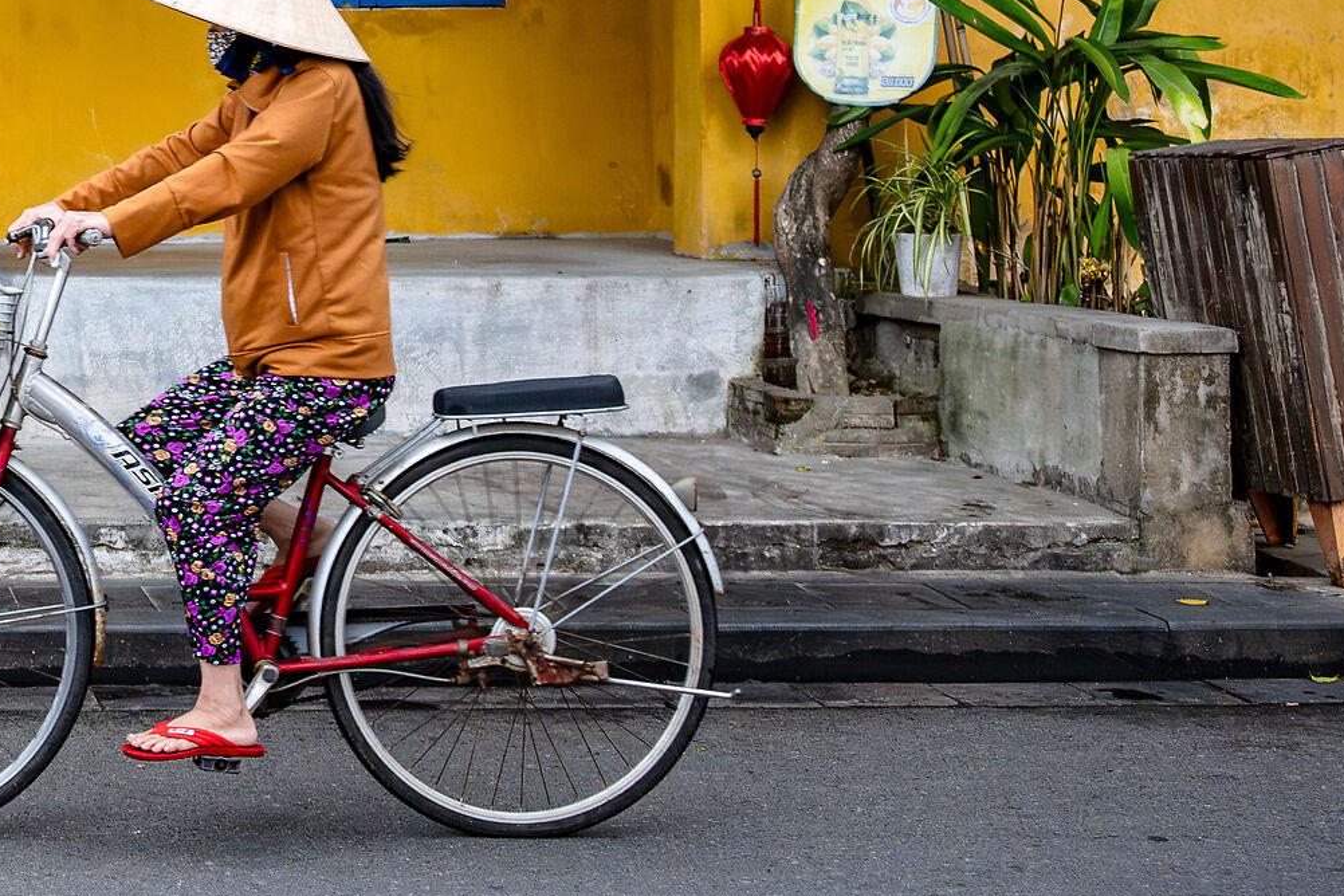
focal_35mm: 91
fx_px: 3397
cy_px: -64
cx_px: -172
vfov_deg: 14.7
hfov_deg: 21.2
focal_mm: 38
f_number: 6.3
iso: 6400
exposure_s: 1/640
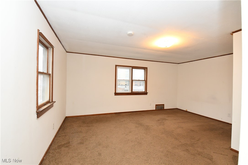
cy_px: 82
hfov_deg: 100.4
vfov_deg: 77.3
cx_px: 124
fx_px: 103
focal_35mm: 15
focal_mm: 10
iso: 1250
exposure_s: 1/30
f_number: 8
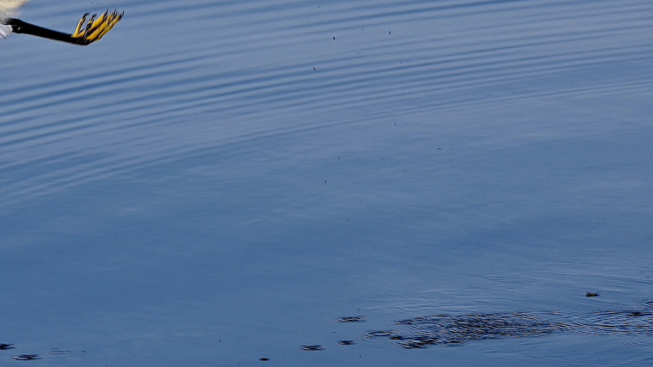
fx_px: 10094
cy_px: 115
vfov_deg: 2.1
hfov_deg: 3.7
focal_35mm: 583
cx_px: 139
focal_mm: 220
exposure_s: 1/640
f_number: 8
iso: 125
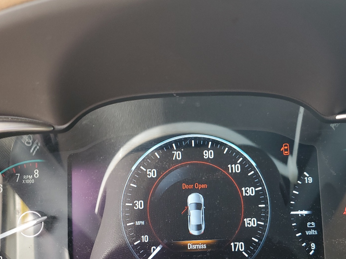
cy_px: 184
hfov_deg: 48.8
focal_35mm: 38
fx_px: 380
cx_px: 203
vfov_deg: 37.1
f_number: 1.5
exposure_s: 1/120
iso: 75
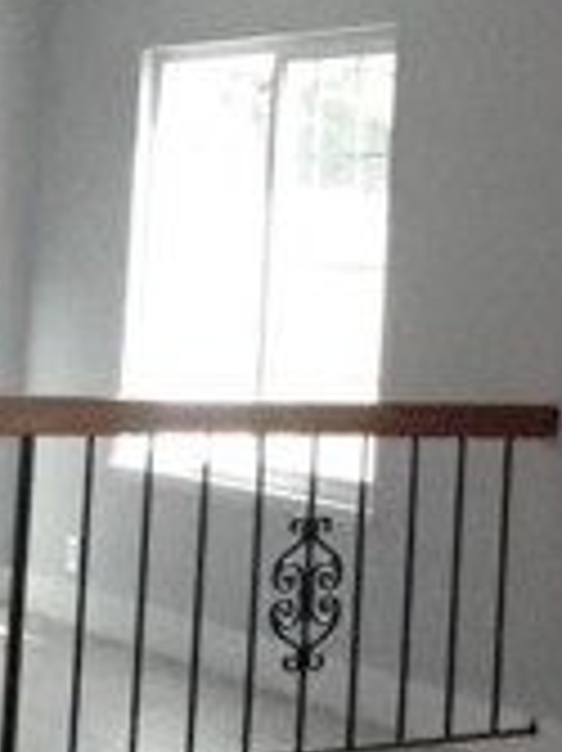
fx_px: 2081
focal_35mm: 96
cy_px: 189
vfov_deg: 20.3
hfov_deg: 15.3
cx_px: 396
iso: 5000
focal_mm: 4.5
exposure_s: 1/320
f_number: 8
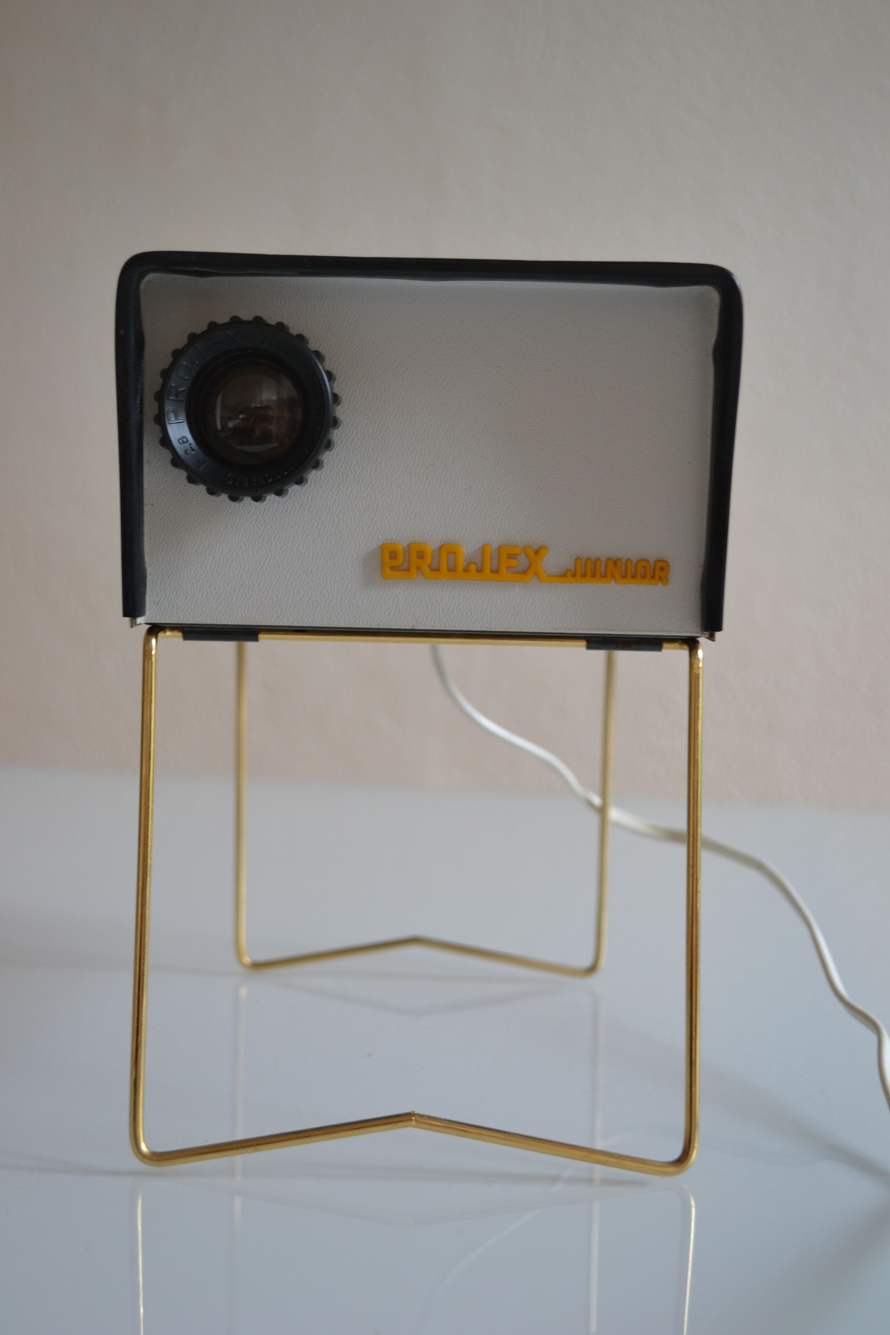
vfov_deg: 43.6
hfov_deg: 29.9
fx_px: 1669
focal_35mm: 45
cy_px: 668
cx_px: 445
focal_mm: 30
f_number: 4.5
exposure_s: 1/40
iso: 400
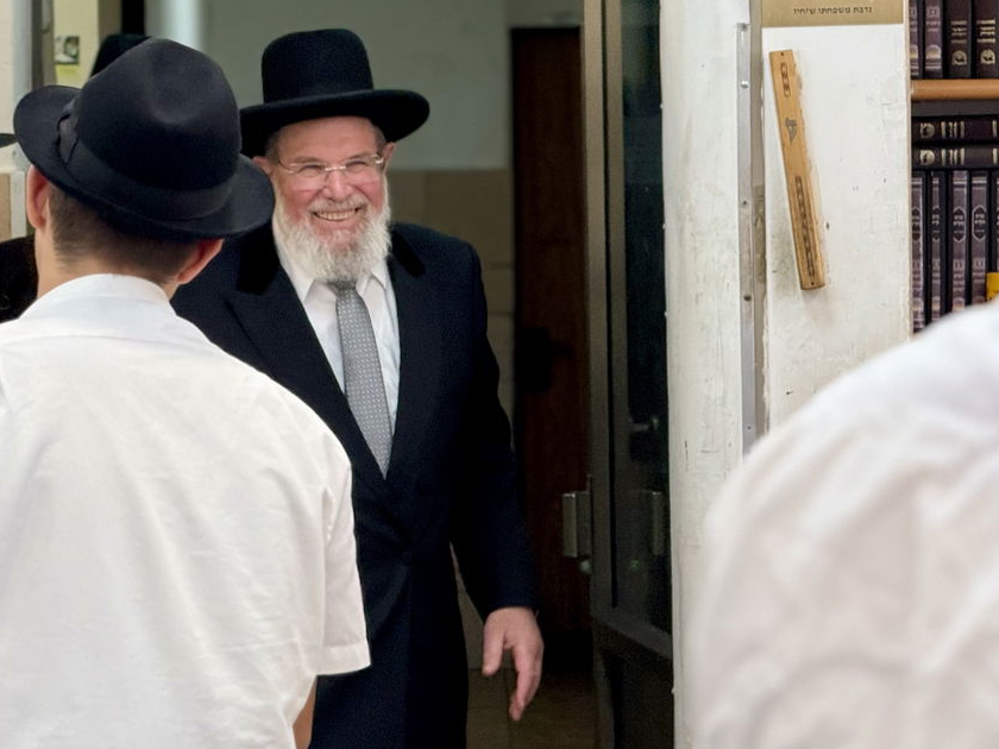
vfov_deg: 7.4
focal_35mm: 200
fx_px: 5772
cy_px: 315
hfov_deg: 9.9
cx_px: 274
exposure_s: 1/100
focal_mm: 15.66
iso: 160
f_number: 2.8
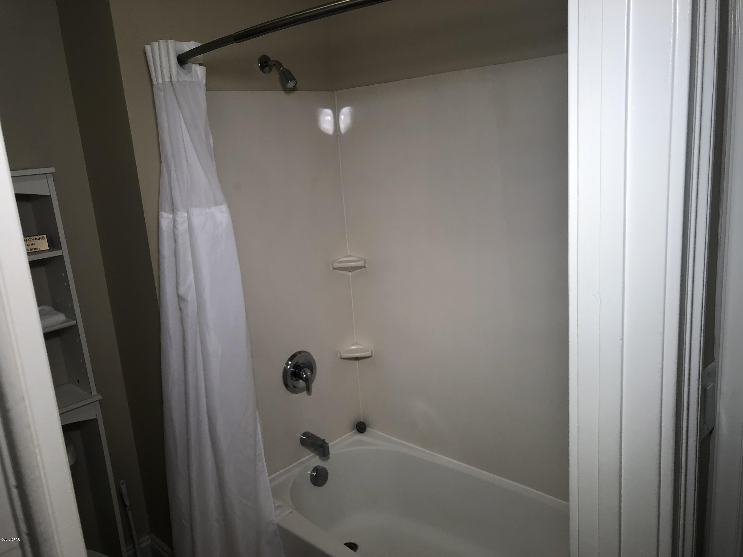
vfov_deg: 49.7
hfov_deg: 63.4
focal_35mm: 28
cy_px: 278
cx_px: 372
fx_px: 601
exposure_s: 1/120
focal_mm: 4
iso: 50
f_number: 1.8
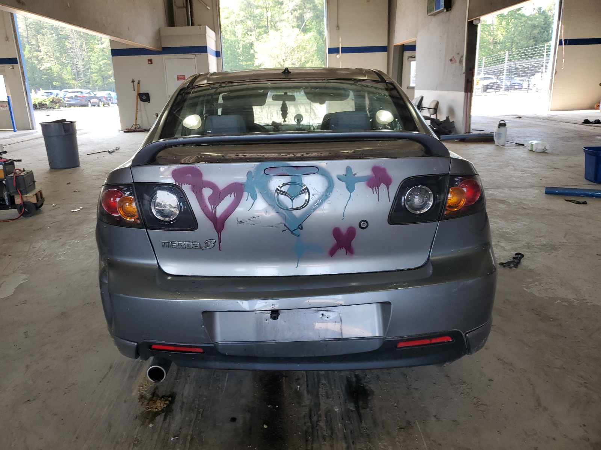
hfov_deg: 67.3
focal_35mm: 26
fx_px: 451
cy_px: 225
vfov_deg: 53.1
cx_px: 300
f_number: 1.5
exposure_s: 1/152
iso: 50
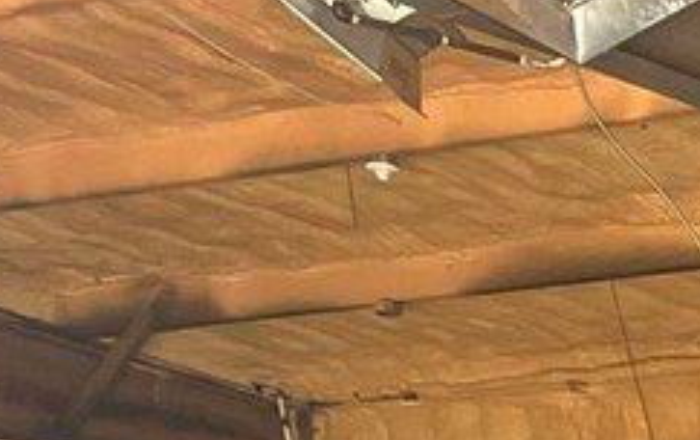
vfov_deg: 7.0
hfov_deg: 11.1
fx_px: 3286
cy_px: 1214
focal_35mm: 172
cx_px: 1381
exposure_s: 1/122
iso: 80
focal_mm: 5.1
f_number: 1.6
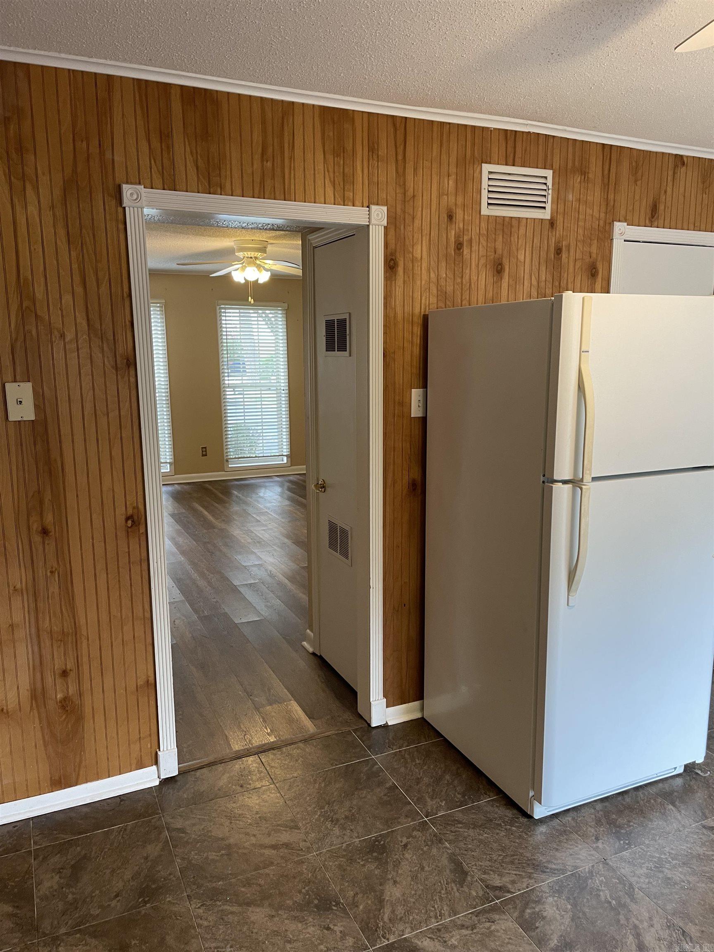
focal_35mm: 26
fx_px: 715
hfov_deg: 53.1
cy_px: 476
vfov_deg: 67.3
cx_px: 357
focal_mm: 4.2
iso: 100
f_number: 1.6
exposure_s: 1/60
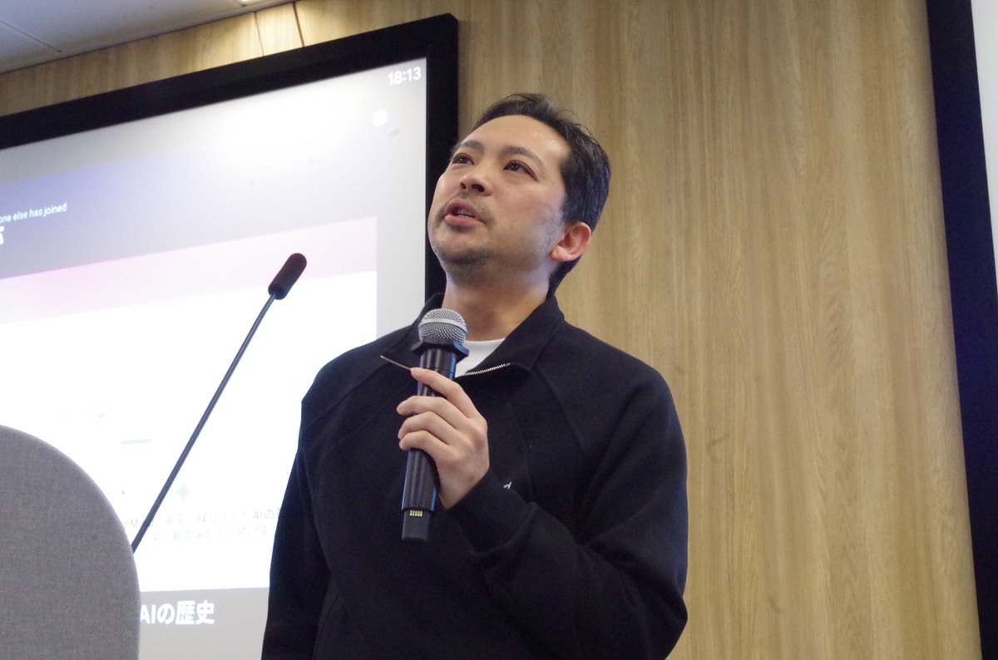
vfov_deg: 25.9
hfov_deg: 38.3
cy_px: 330
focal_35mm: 52
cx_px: 499
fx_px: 1438
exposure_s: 1/25
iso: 6400
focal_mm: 35
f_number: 14
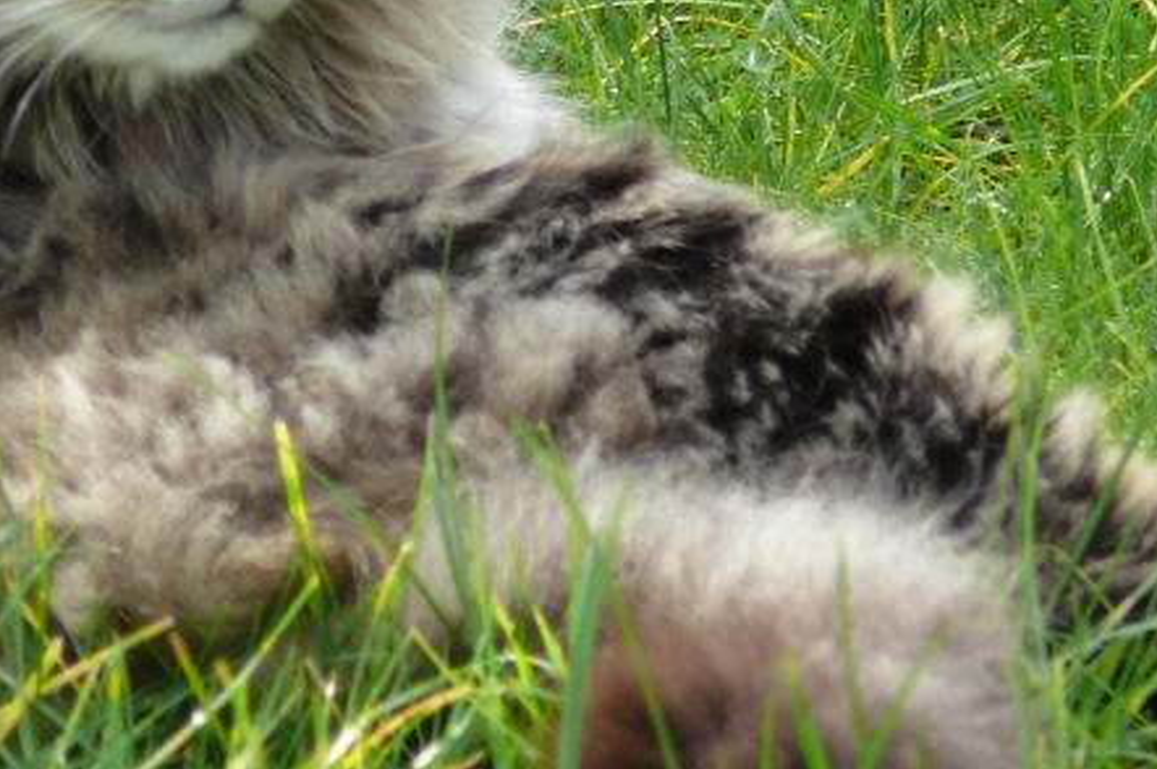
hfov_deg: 2.0
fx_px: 32532
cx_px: 162
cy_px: 18
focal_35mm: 1013
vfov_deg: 1.4
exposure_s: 1/125
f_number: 3.7
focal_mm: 88.8
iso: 125
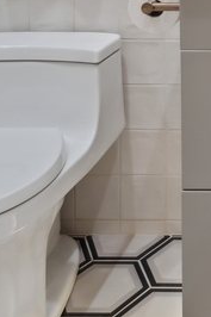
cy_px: -131
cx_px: 328
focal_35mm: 69
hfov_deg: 17.5
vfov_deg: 24.2
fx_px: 607
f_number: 8
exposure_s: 1/10
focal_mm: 17
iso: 320
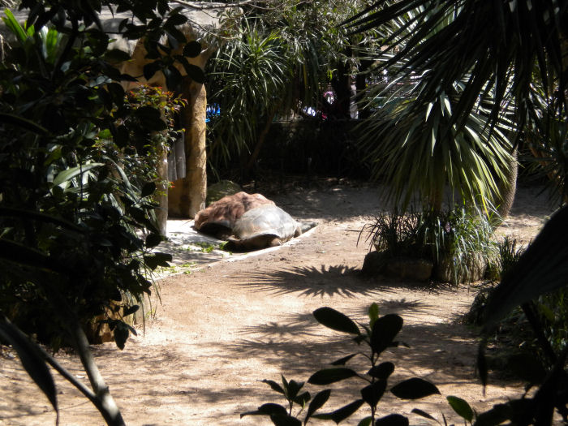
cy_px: 213
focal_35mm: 105
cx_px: 284
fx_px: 1723
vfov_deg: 14.1
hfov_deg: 18.7
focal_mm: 18.9
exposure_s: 1/463
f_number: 5.9
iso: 301
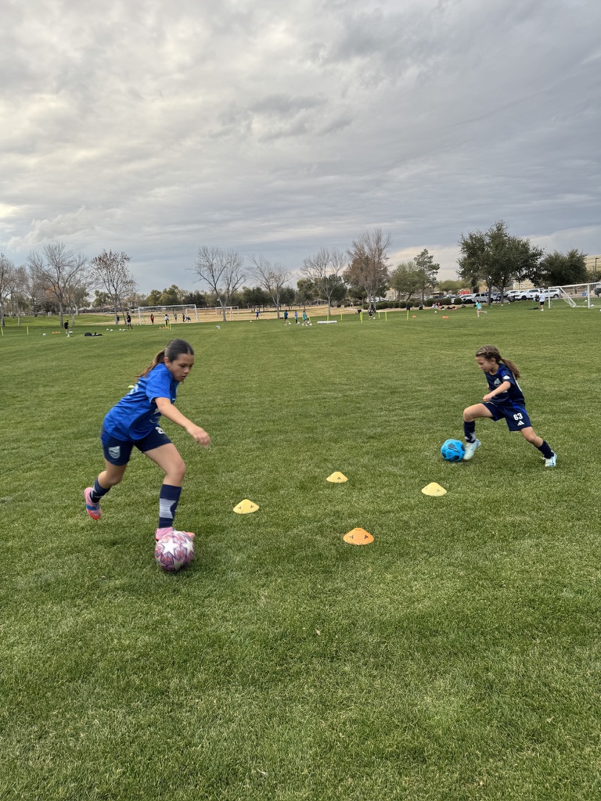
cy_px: 400
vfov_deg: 71.6
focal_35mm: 24
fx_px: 556
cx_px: 300
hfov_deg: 56.8
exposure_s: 1/189
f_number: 1.78
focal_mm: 6.76
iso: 64
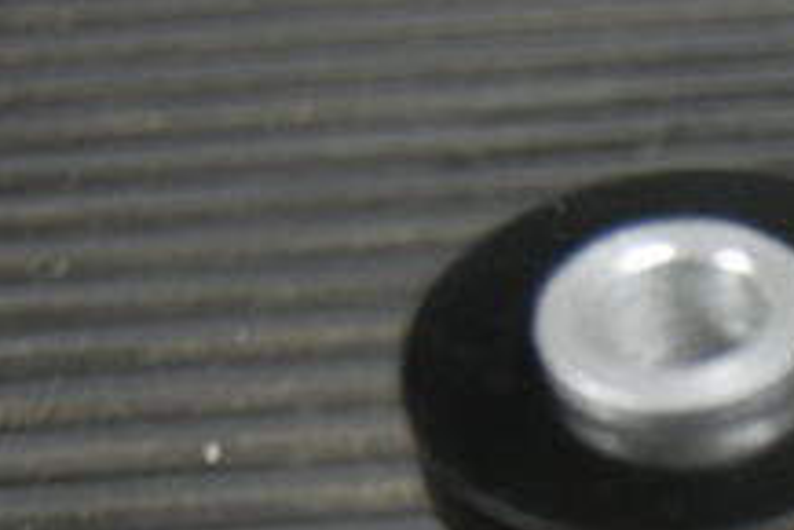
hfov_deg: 18.2
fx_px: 2339
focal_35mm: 106
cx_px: 962
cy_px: 735
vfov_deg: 12.4
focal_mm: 24
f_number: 4
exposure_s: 1/13
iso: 800
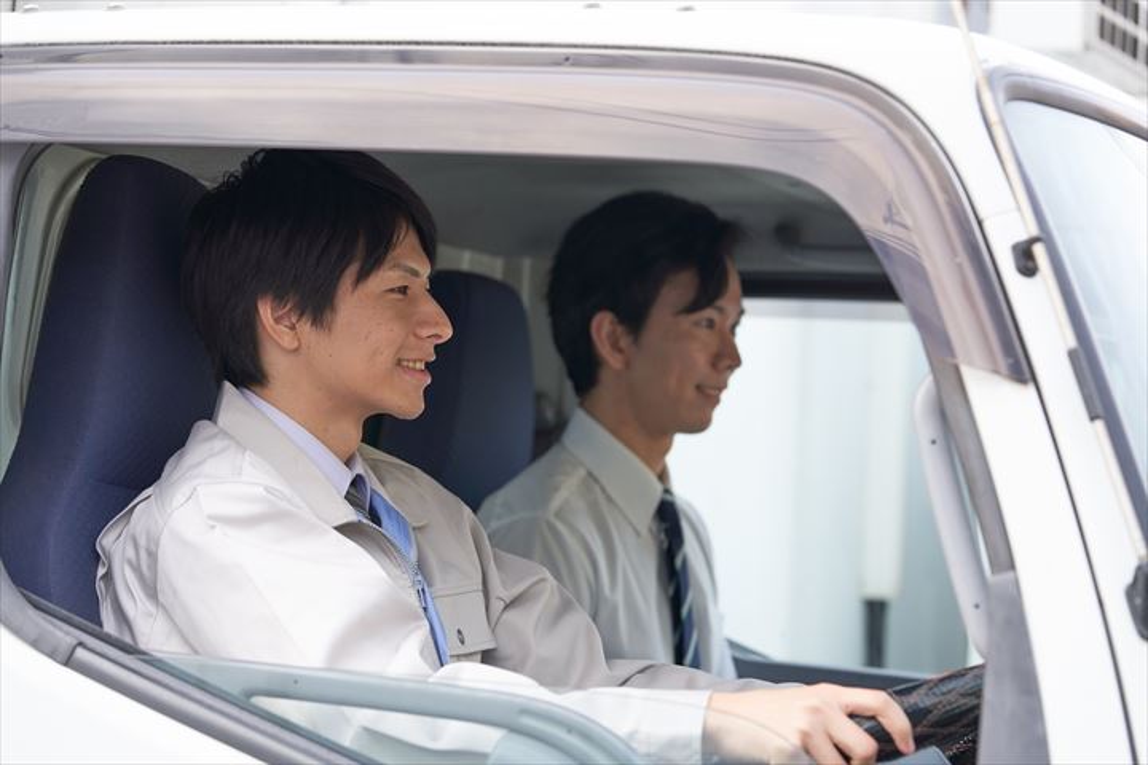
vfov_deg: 11.3
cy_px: 382
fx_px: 3858
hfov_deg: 16.9
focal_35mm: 121
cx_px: 574
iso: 200
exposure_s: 1/125
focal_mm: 121
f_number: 4.5
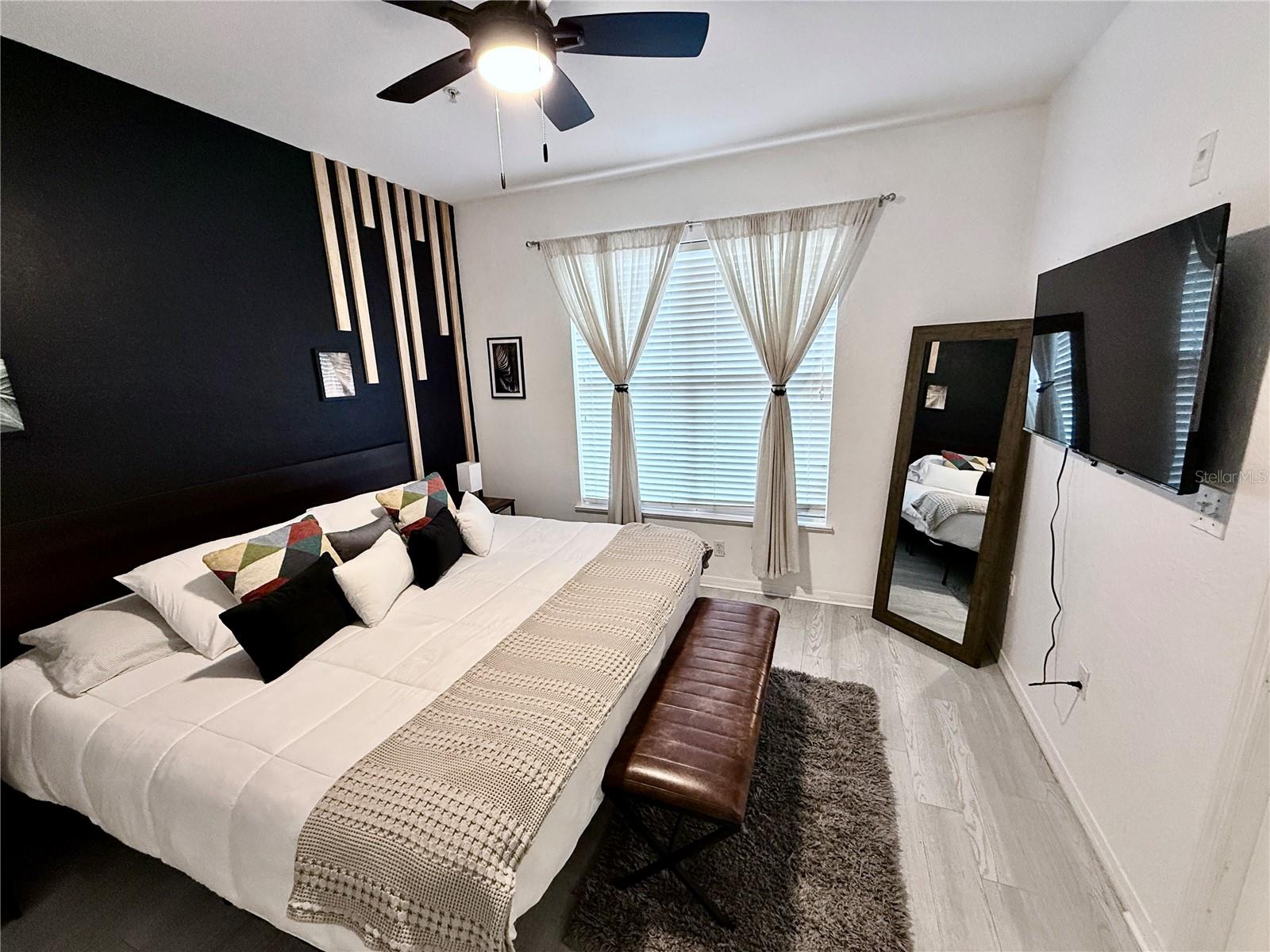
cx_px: 635
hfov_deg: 102.1
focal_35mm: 14
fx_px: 514
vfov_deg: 85.7
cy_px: 476
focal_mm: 2.22
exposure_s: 1/60
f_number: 2.2
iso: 250
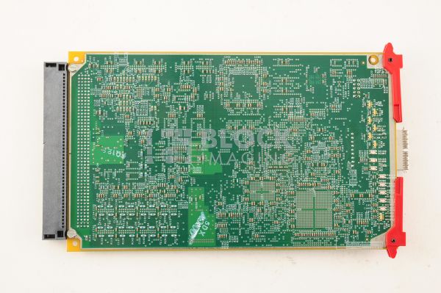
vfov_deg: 26.9
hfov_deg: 39.6
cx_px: 220
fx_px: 612
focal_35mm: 50
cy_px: 146
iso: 1600
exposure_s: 1/160
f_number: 10
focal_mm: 50
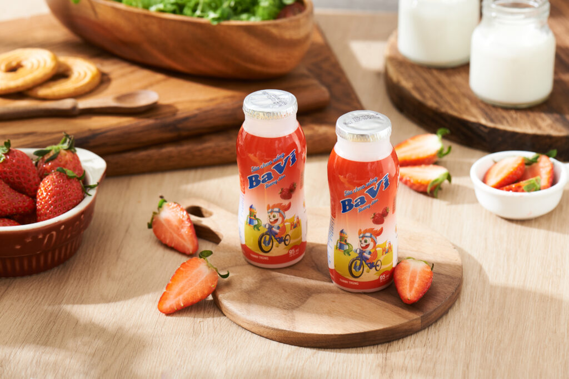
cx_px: 284
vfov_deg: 13.0
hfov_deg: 19.5
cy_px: 190
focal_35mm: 105
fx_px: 1660
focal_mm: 105
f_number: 8
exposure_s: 1/125
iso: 250
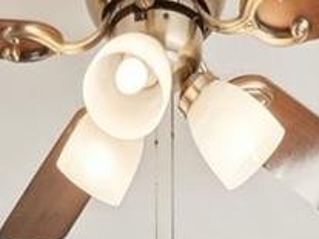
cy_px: 723
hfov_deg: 16.6
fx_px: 1096
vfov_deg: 9.6
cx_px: 173
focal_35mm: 119
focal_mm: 16
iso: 400
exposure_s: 1/60
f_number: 8
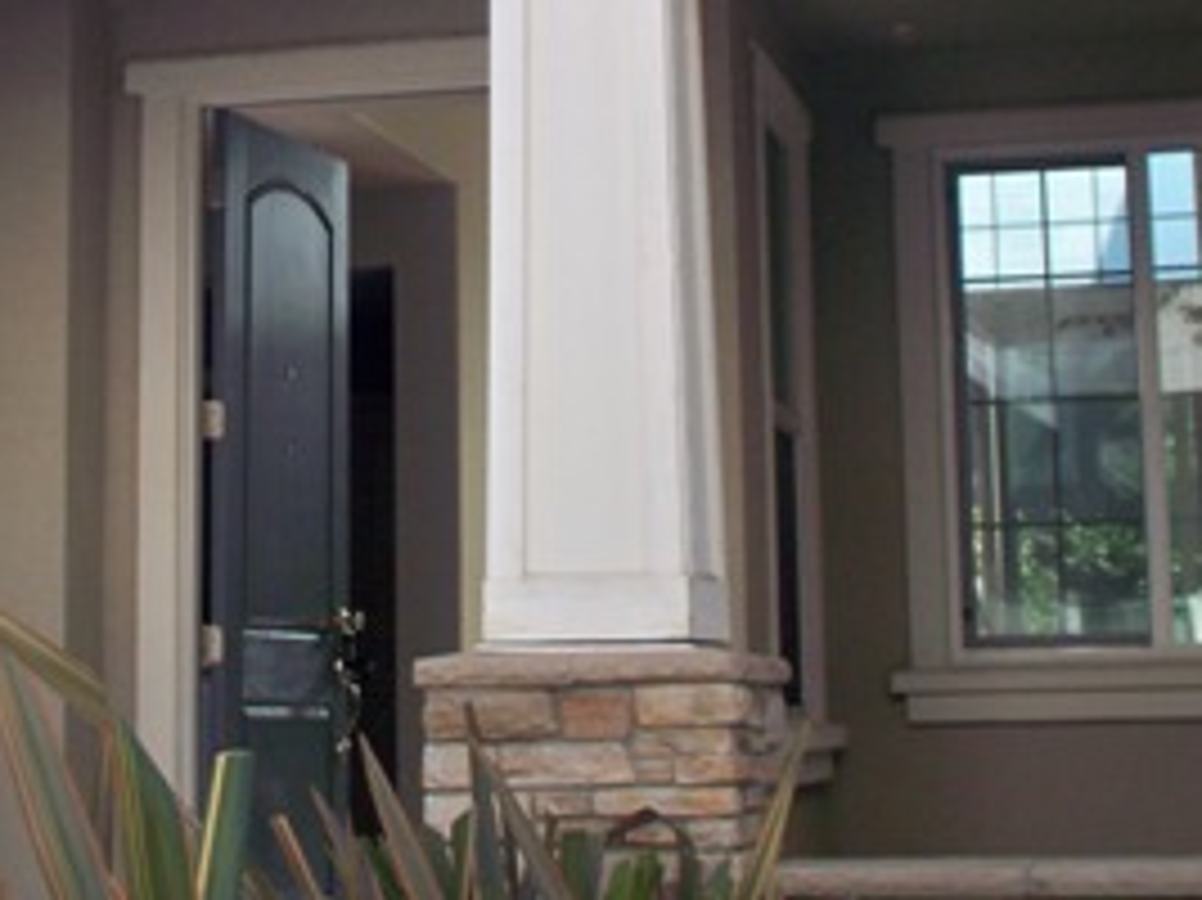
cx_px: 347
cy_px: 0
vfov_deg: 17.2
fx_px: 2915
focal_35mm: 84
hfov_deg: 23.1
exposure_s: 1/400
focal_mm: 7.54
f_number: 2.8
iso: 100
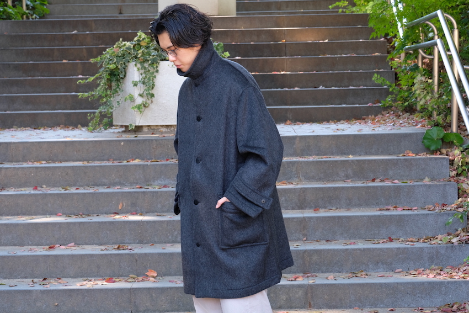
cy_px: 156
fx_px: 1160
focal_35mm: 89
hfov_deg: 22.9
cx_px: 234
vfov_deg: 15.4
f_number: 5.6
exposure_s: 1/58
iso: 500
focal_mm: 59.6
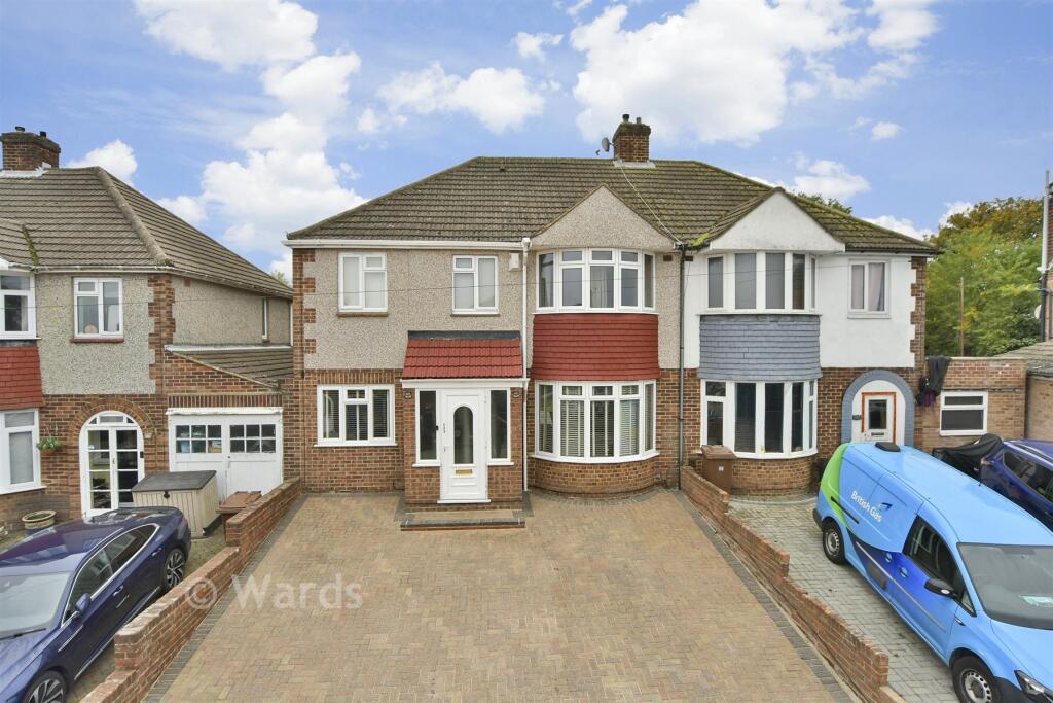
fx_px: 497
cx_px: 526
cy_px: 352
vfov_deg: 70.5
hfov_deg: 93.3
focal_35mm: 17
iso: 500
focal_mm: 11.5
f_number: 7.1
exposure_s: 1/200
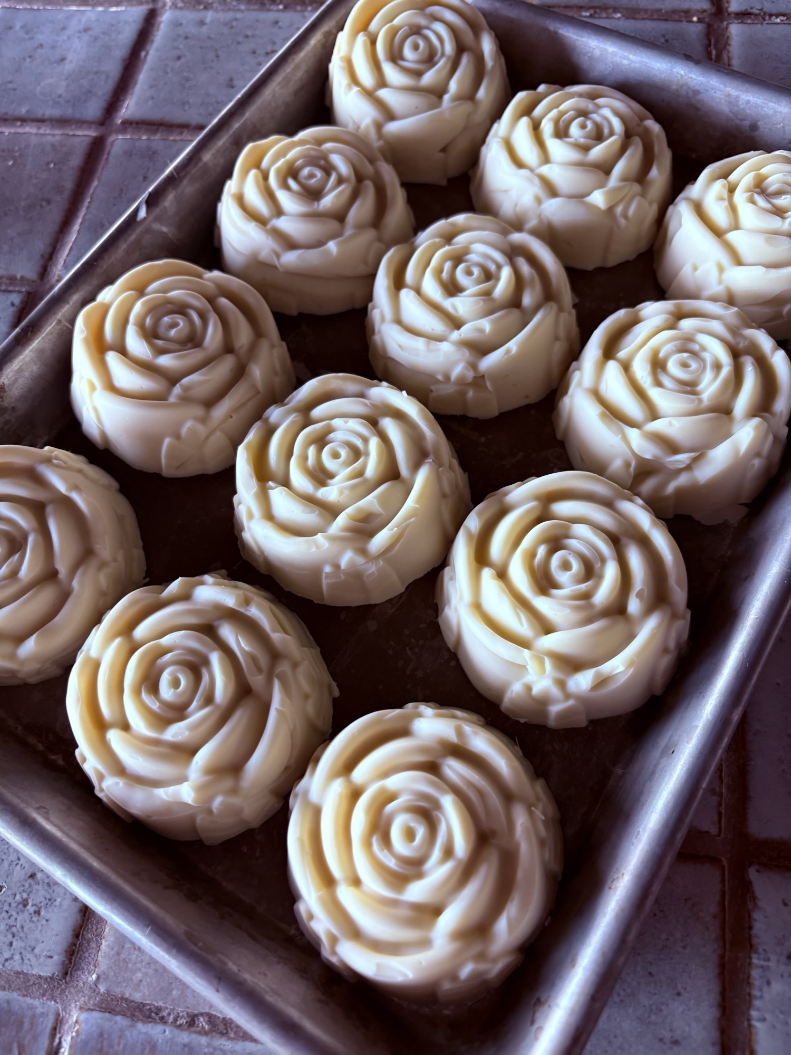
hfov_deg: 53.1
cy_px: 528
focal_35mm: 26
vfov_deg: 67.3
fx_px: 792
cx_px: 396
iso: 200
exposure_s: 1/60
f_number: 1.6
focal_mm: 5.96
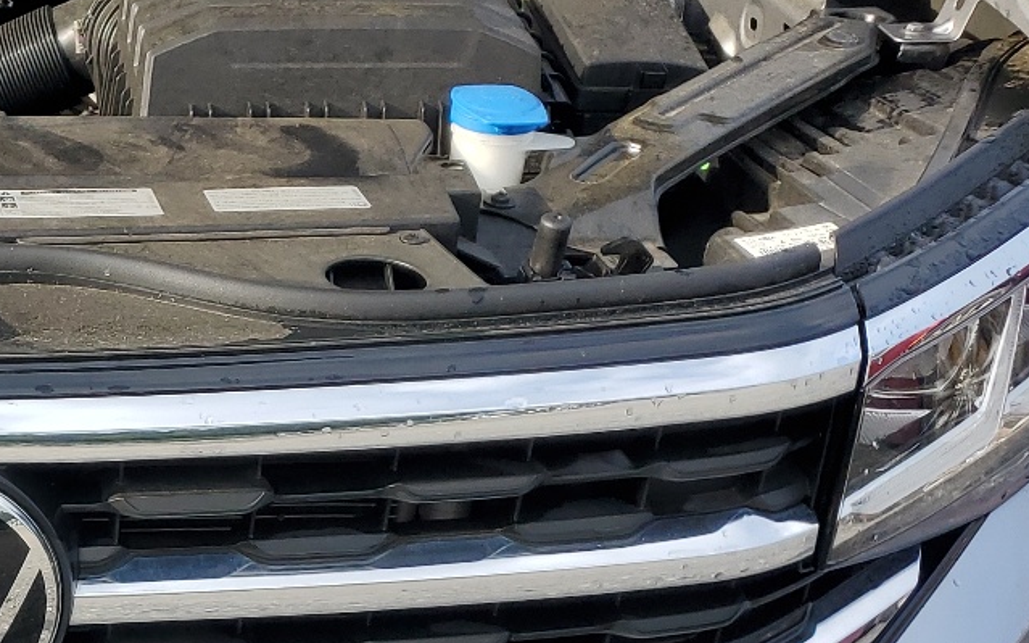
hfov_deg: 26.8
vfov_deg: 18.7
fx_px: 1934
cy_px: 487
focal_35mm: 69
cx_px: -163
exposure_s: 1/1000
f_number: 1.5
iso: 50
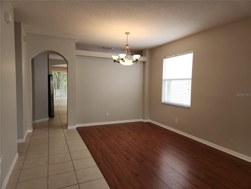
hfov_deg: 73.9
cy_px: 94
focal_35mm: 23
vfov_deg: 58.9
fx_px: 167
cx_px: 126
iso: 32
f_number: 1.8
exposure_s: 1/60
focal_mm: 5.4
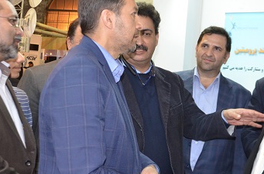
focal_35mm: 62
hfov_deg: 32.2
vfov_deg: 21.7
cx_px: 178
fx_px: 453
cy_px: 72
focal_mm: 22
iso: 1600
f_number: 3.8
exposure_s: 1/60
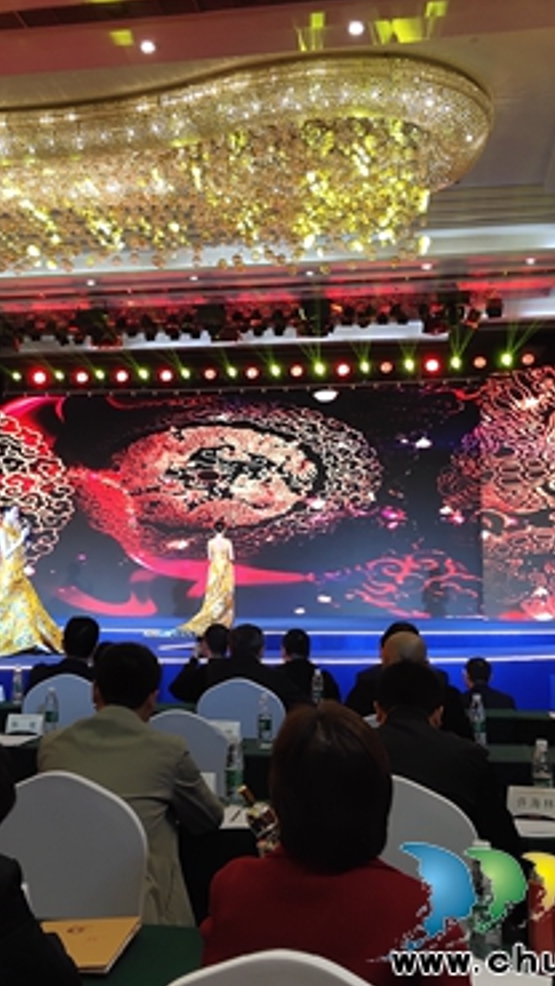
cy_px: 494
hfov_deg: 22.5
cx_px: 189
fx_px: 1387
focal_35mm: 53
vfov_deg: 39.2
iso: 166
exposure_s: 1/100
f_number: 1.8
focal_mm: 4.27
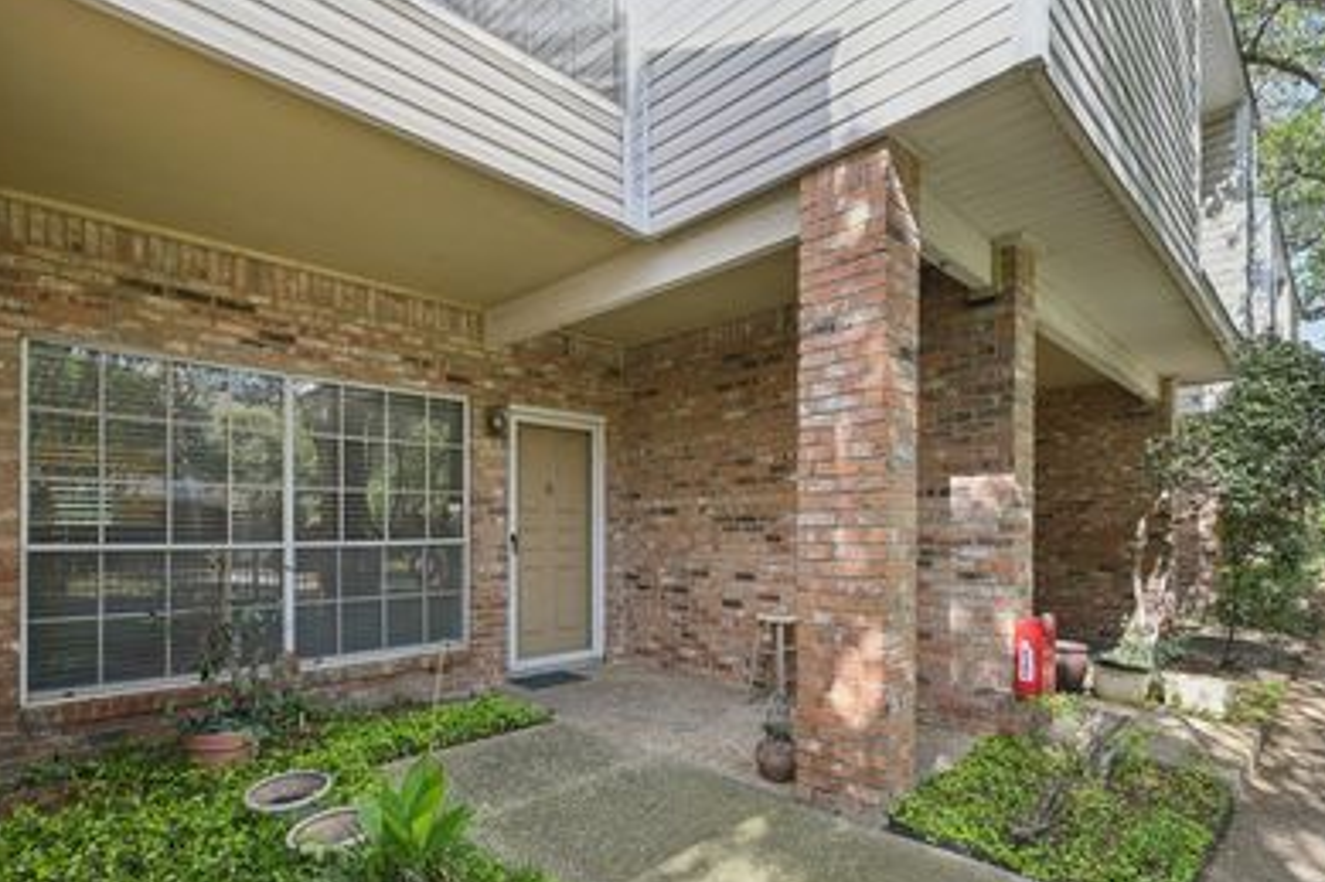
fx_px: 662
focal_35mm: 18
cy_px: 540
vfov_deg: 66.5
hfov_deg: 90.0
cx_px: 647
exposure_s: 1/15
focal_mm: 14
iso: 100
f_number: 9
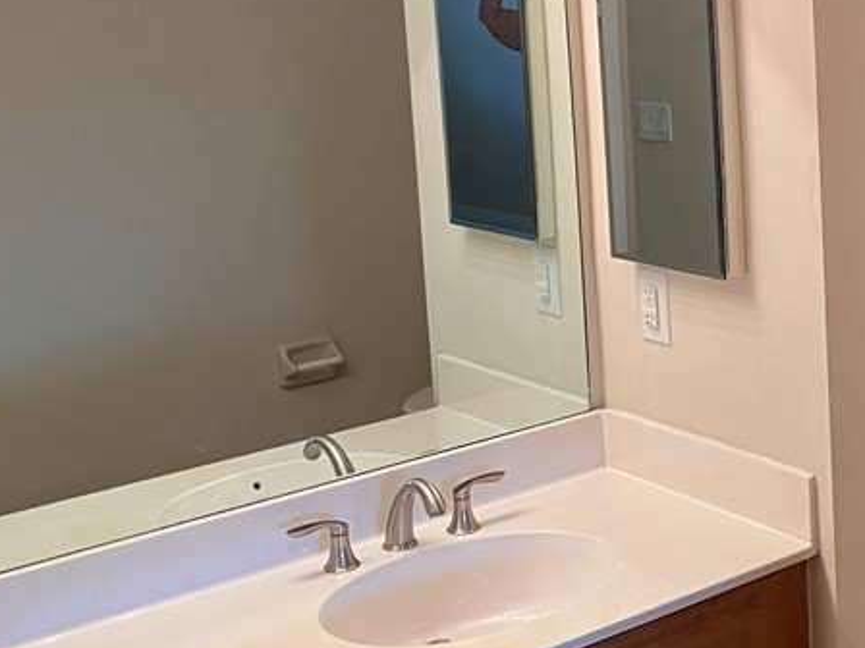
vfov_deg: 22.7
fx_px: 1599
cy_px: 172
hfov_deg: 28.6
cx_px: 844
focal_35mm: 64
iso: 100
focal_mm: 3.99
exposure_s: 1/60
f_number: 1.8
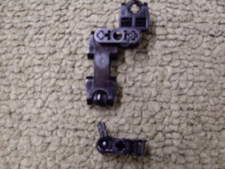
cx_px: 112
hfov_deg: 49.0
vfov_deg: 37.7
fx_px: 247
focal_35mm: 38
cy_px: 84
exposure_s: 1/10
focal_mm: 6.3
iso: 200
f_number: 2.8
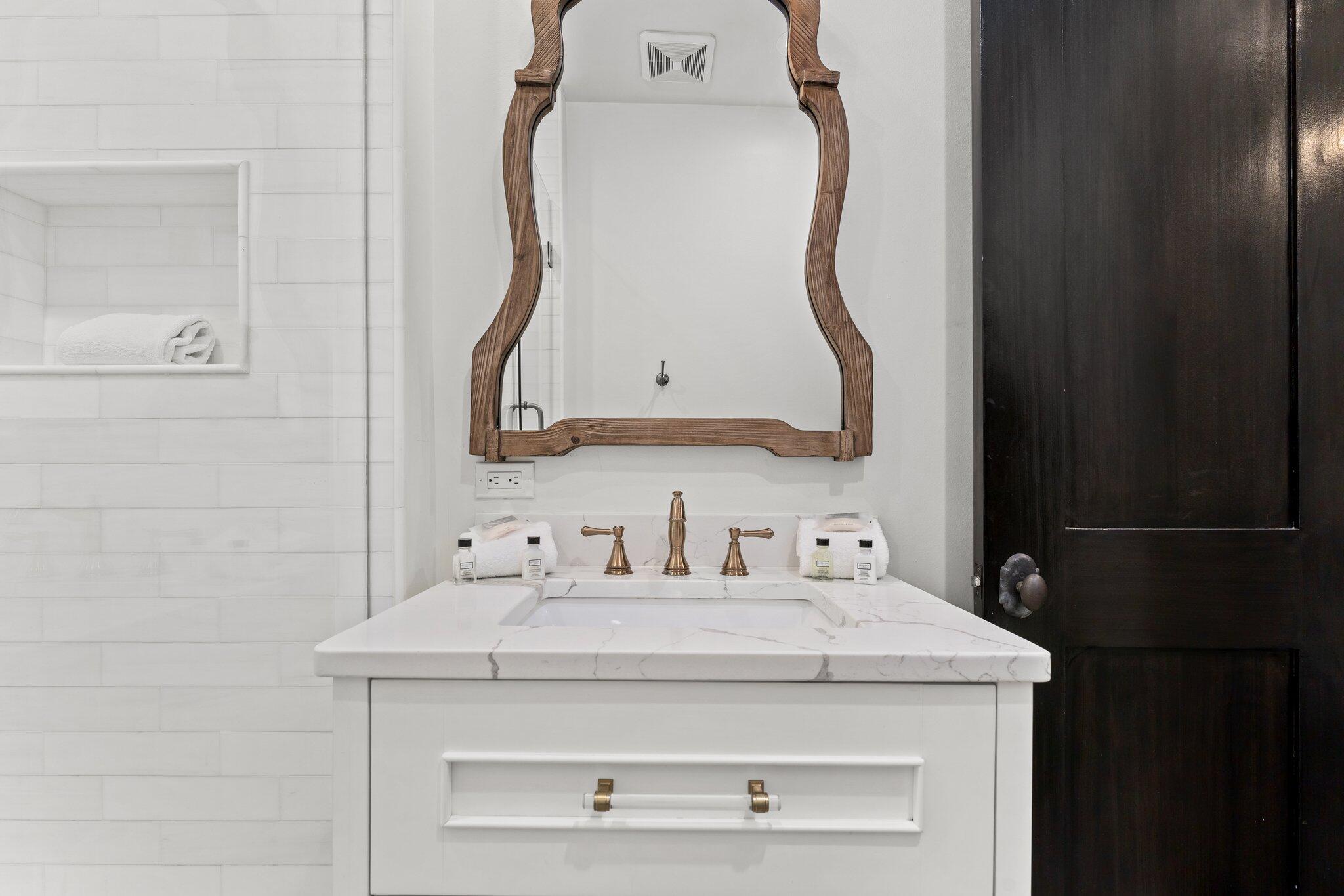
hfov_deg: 95.3
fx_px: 612
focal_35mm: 16
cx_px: 672
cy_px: 448
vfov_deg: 72.4
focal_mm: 16.4
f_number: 8
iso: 400
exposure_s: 1/2
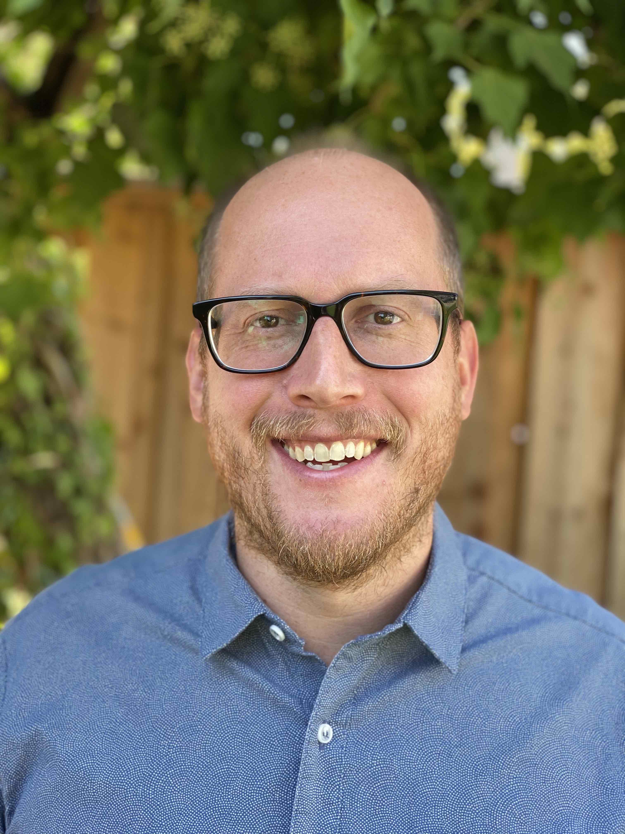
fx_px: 1252
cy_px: 417
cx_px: 312
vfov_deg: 36.8
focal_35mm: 52
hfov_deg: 28.0
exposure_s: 1/122
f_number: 2
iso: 32
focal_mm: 6
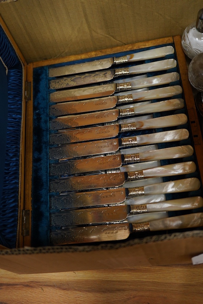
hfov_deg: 29.9
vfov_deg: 43.6
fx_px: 381
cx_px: 102
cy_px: 152
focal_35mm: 45
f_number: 3.5
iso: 1250
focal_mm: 30
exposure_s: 1/125
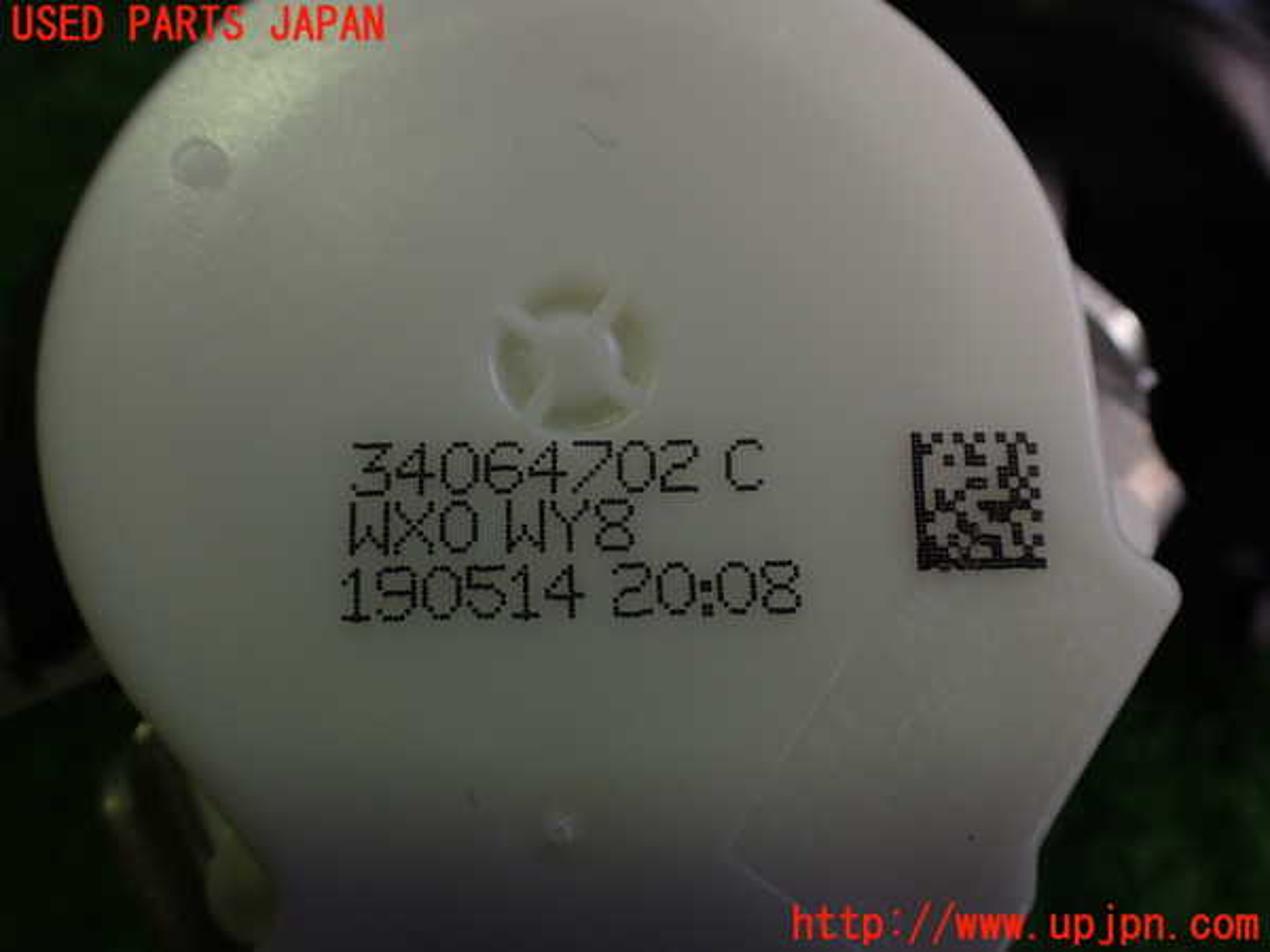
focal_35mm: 30
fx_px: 1101
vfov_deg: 46.8
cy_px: 476
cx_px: 635
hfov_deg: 60.0
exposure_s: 1/125
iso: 200
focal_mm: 5.4
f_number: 2.3
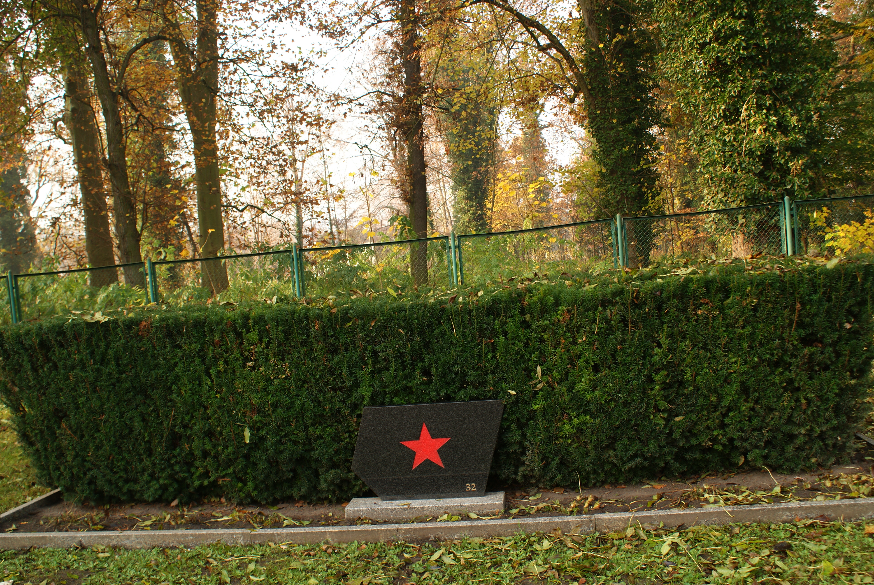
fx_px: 802
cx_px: 437
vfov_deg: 40.1
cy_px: 292
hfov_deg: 57.2
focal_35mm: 33
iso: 100
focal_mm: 22
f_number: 4.5
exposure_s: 1/40
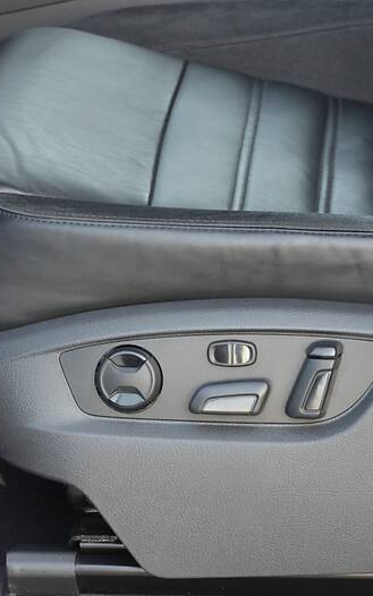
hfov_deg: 6.3
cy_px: 299
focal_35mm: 209
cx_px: 172
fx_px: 3397
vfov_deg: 10.0
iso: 800
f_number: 5.6
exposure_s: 1/40
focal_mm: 90
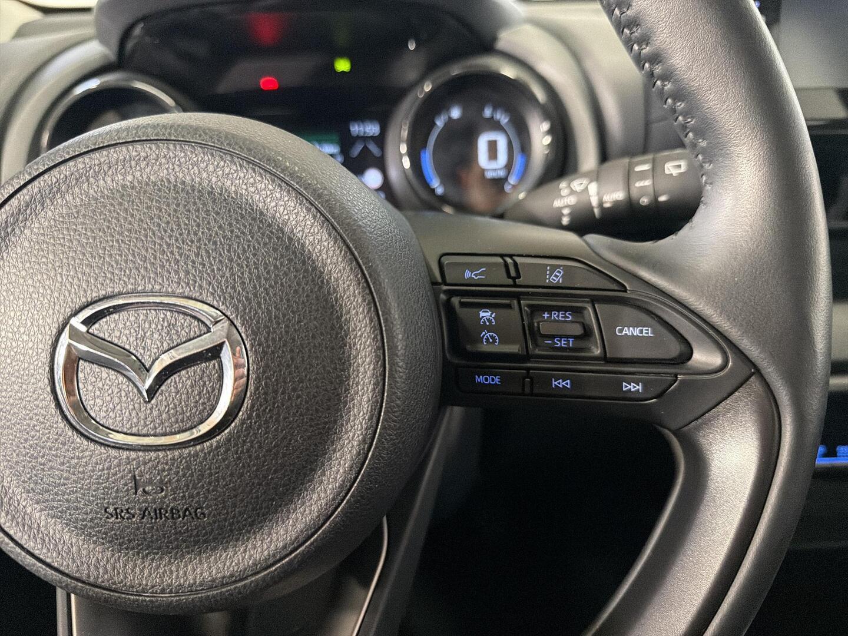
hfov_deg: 71.6
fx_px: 588
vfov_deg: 56.8
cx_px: 424
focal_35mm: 24
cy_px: 318
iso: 2000
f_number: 1.78
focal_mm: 6.76
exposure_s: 1/100
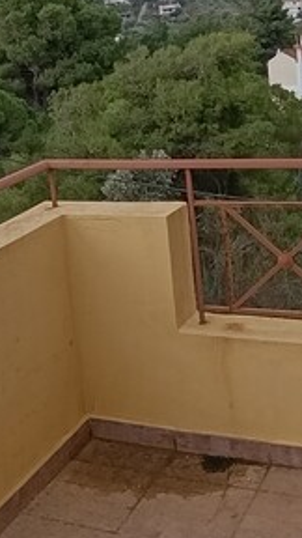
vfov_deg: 32.8
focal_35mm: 62
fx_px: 883
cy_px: 97
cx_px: 76
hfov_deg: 19.3
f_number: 2.2
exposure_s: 1/246
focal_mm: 1.65
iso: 50
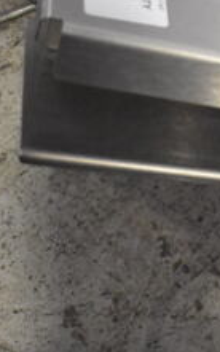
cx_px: 470
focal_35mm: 110
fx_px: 1056
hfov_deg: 10.7
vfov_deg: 18.9
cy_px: 233
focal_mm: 26
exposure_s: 1/125
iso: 7200
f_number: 4
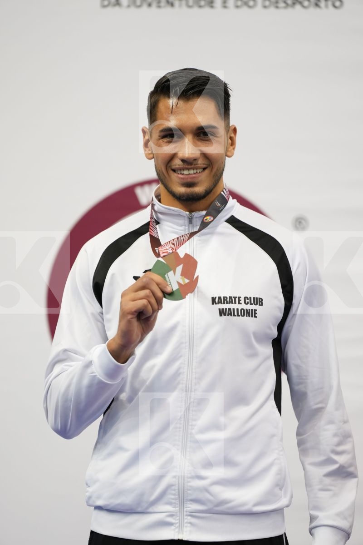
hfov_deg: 6.9
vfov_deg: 10.3
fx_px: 3025
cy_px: 272
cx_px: 182
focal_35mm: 200
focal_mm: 200
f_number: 2.8
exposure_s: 1/250
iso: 1000
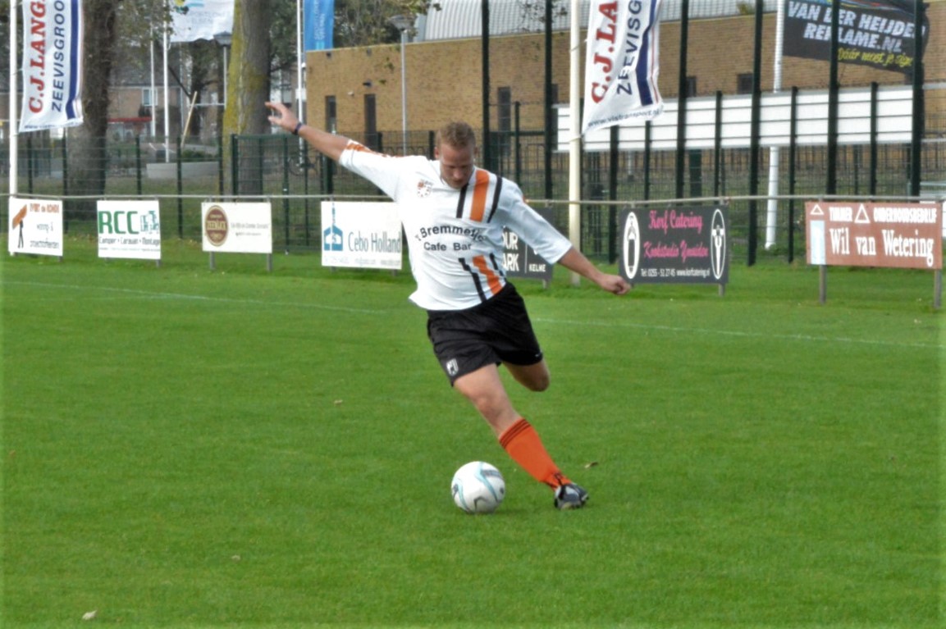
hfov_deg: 17.1
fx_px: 3151
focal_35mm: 120
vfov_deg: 11.4
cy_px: 314
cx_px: 473
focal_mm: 80
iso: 6400
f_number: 36
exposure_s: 1/250
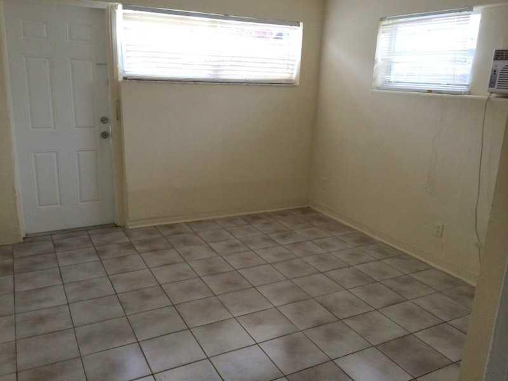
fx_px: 440
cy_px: 190
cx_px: 254
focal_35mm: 30
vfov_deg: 46.8
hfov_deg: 60.0
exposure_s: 1/30
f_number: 2.2
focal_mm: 4.12
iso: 64
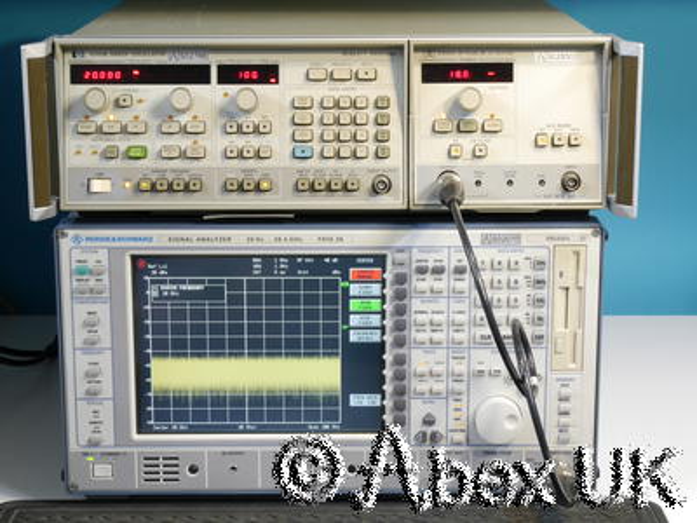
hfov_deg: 24.4
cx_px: 348
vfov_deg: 18.4
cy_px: 262
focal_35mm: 80
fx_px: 1611
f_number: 16
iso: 400
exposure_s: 1.3
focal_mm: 40
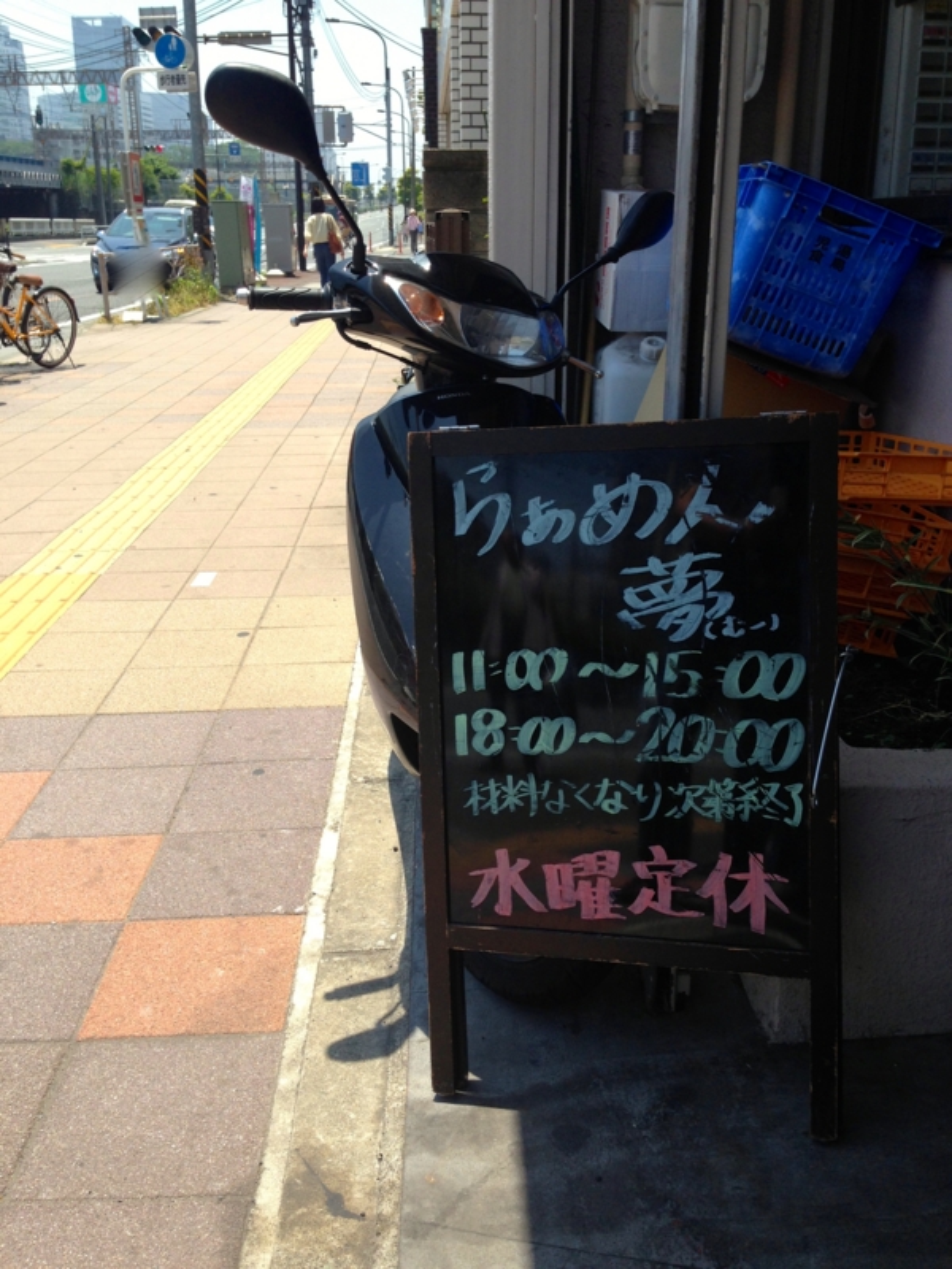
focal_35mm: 33
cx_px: 476
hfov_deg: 42.9
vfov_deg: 55.4
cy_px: 634
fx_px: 1210
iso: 50
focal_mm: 4.12
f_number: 2.4
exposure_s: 1/889
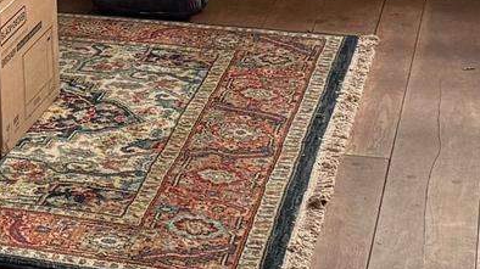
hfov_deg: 14.3
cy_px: -252
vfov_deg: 8.5
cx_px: -318
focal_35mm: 136
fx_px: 1730
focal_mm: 6.76
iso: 250
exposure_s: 1/60
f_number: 1.78
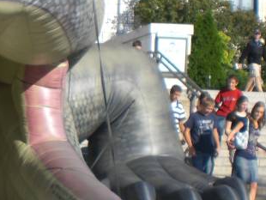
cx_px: -71
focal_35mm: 98
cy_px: 129
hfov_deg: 18.7
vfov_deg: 15.1
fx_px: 754
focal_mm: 6.3
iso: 50
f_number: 4.4
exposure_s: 1/400
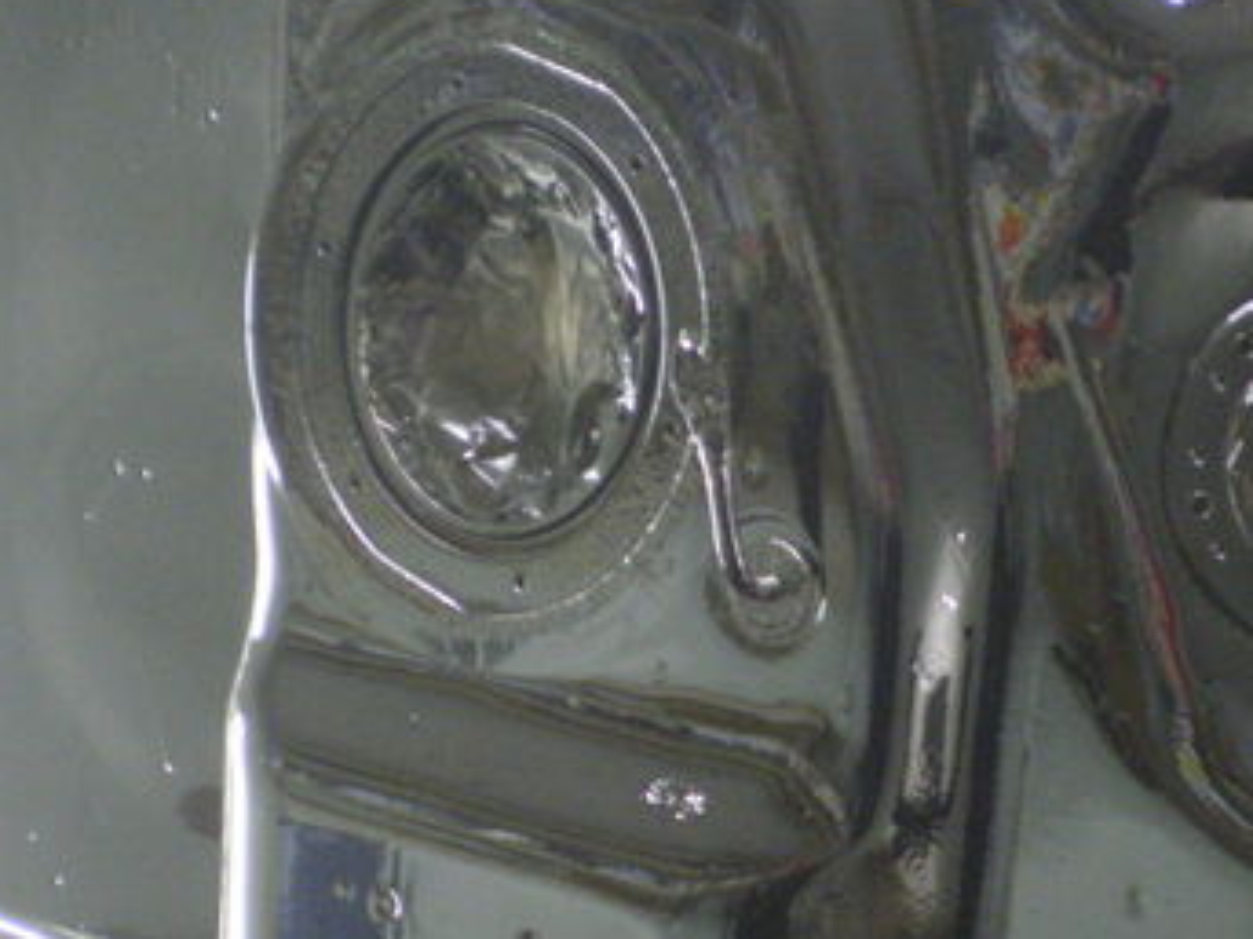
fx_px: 2569
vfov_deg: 20.7
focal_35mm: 71
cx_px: 581
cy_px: 592
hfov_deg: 27.4
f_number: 3.1
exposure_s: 1/20
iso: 400
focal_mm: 6.3
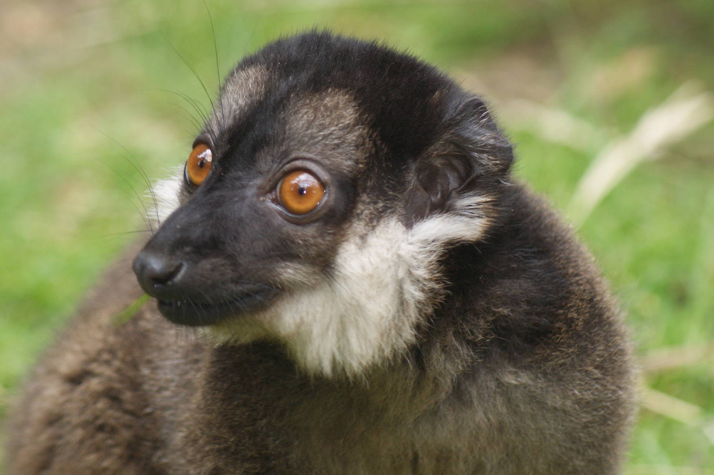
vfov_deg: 5.5
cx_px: 356
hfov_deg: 8.3
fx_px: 4915
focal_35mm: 248
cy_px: 229
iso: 400
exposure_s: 1/125
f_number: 5.6
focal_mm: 150
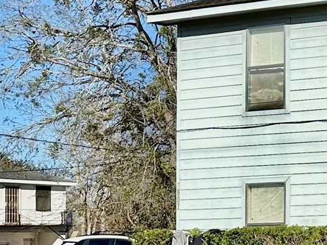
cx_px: 679
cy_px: 181
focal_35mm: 101
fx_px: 954
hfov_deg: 15.2
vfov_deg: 14.6
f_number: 1.78
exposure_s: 1/4184
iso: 80
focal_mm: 6.86
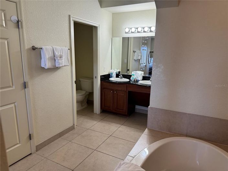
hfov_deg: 71.6
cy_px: 86
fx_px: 158
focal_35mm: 24
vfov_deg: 56.8
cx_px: 114
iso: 160
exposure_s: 1/120
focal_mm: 6.76
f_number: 1.78
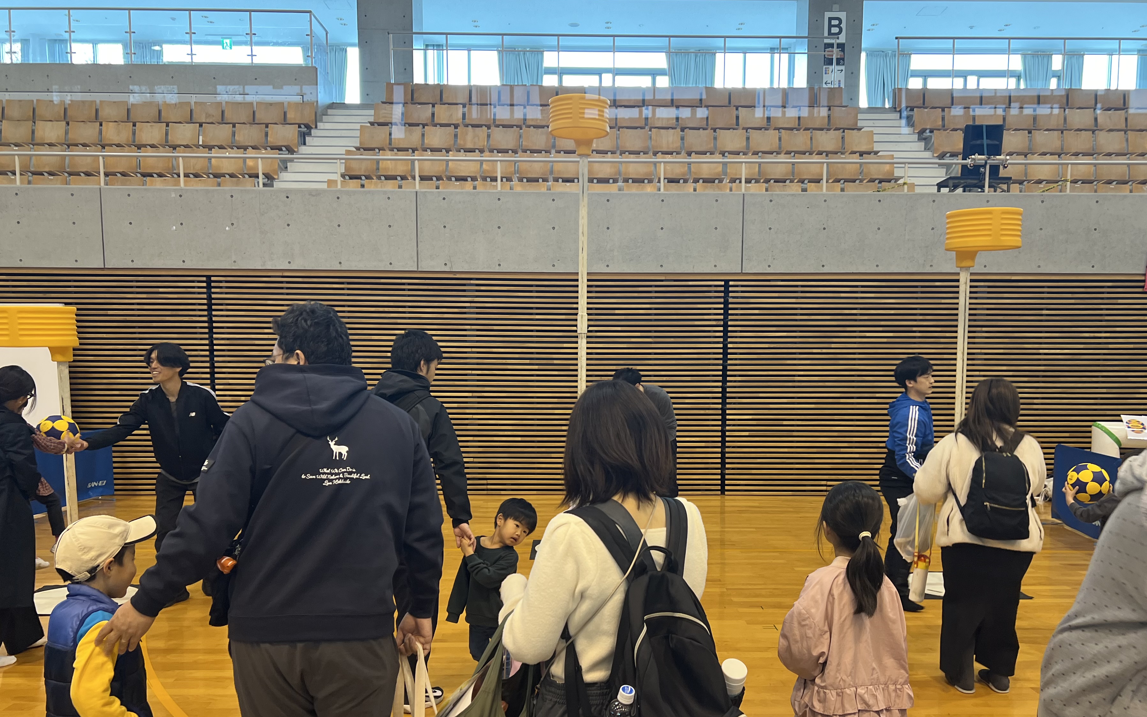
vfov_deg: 40.4
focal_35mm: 31
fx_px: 969
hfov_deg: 61.2
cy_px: 436
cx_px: 609
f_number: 1.5
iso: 125
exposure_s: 1/120
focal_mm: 5.7
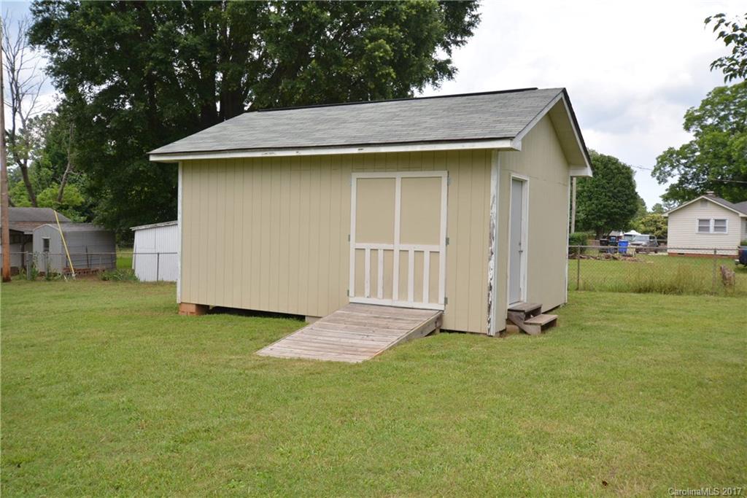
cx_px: 374
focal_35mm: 30
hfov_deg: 61.9
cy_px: 249
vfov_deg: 43.6
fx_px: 623
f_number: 8
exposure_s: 1/250
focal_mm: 20
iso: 250
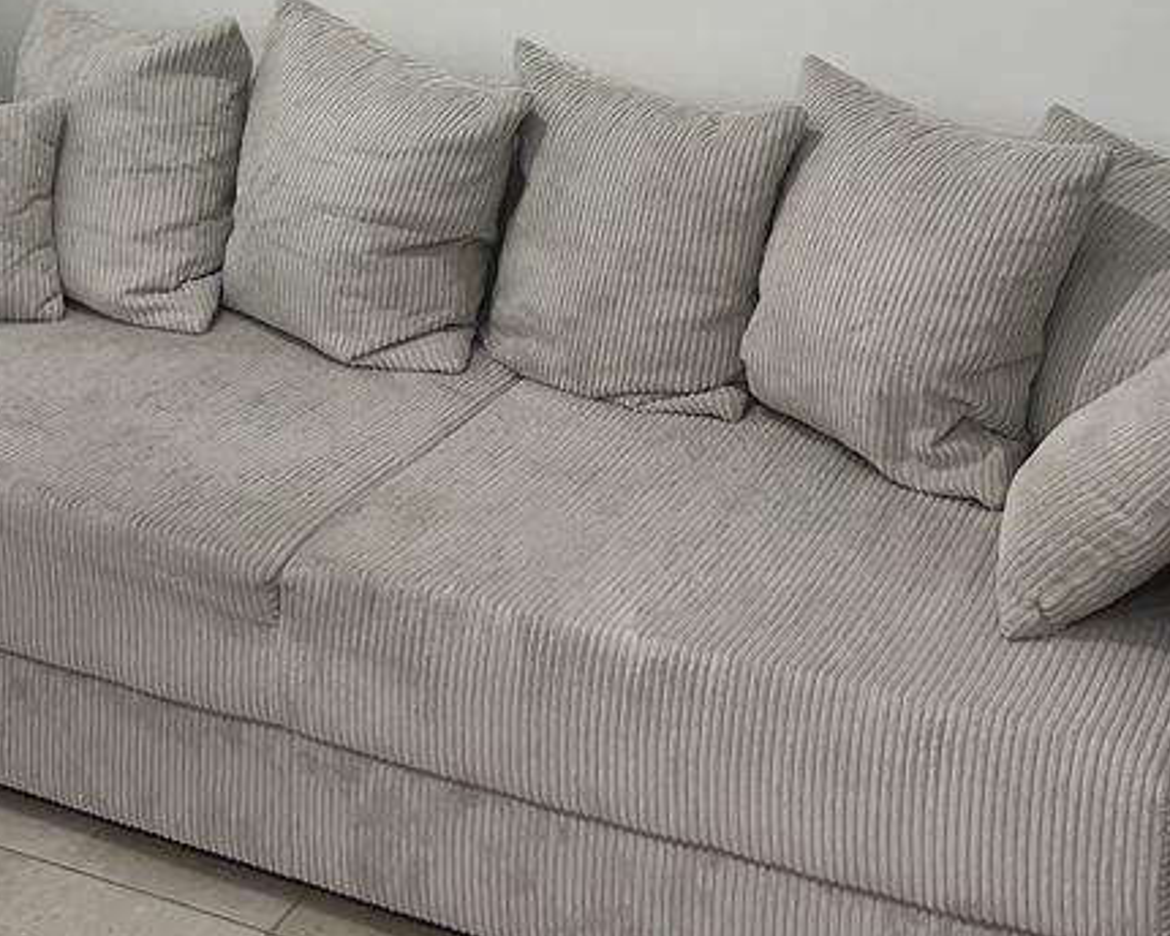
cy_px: -155
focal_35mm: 59
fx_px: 2043
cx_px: 563
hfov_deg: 32.0
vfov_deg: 23.8
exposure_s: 1/36
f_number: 1.5
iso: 50
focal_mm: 5.7
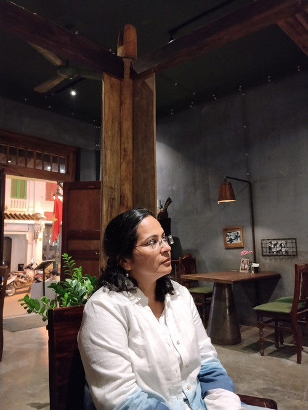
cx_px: 154
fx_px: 344
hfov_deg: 48.2
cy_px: 205
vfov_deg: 61.7
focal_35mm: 29
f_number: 1.8
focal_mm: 4.22
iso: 500
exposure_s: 1/20
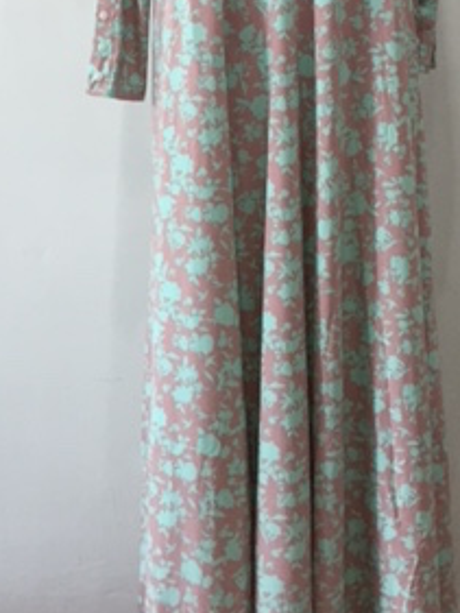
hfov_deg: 22.2
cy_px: 37
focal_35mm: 66
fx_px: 1169
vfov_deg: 28.0
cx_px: 268
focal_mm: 4.15
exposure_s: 1/33
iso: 64
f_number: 2.2
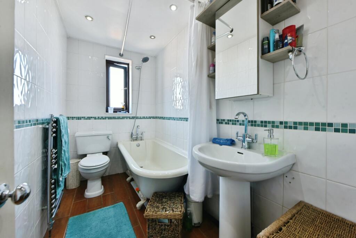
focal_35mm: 14
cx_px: 178
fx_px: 139
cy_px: 119
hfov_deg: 104.2
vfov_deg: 81.3
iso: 560
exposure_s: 1/15
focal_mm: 14
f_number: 10
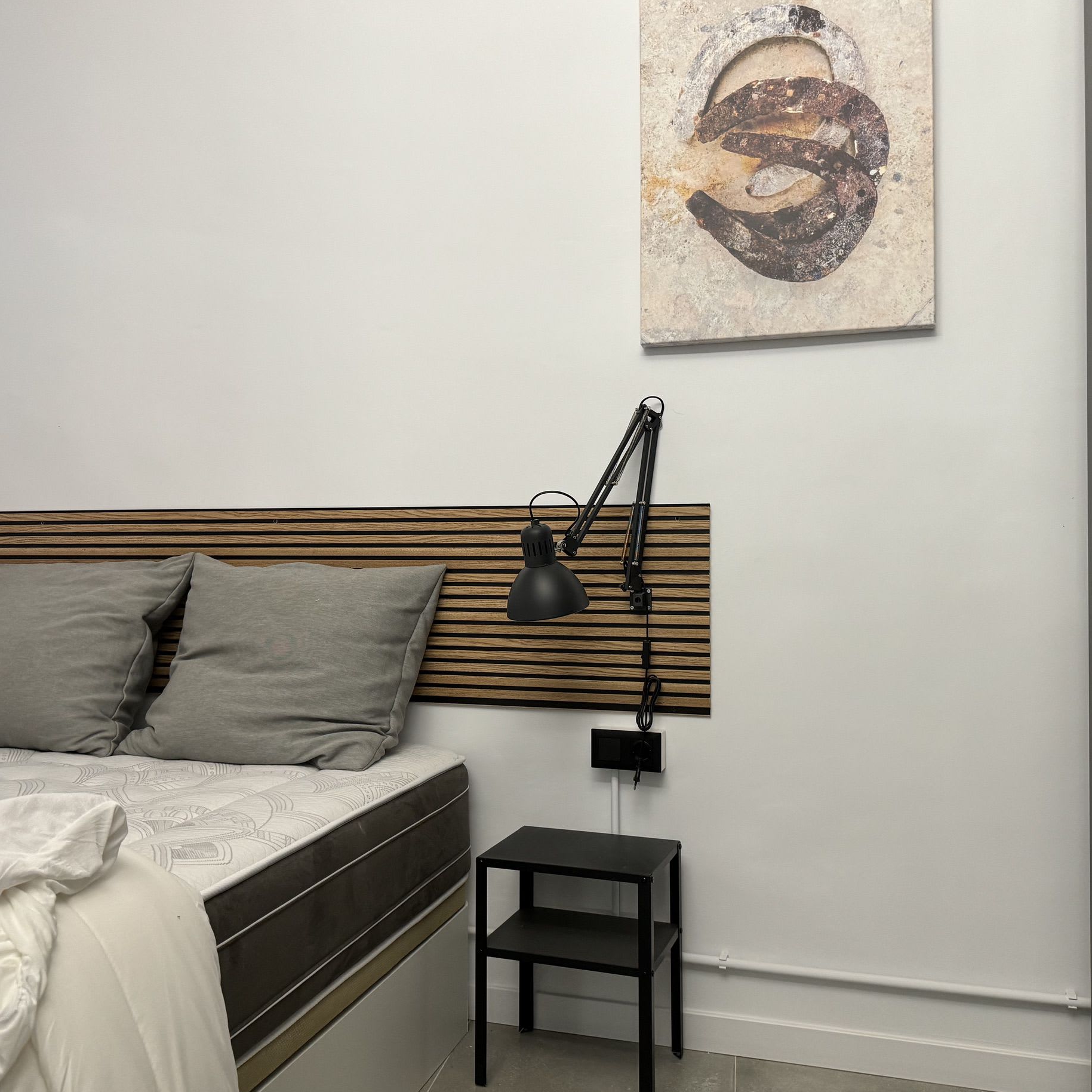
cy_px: 548
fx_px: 1035
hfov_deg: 55.6
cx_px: 545
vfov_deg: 55.6
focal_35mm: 29
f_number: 1.8
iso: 250
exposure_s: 1/50
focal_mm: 6.8
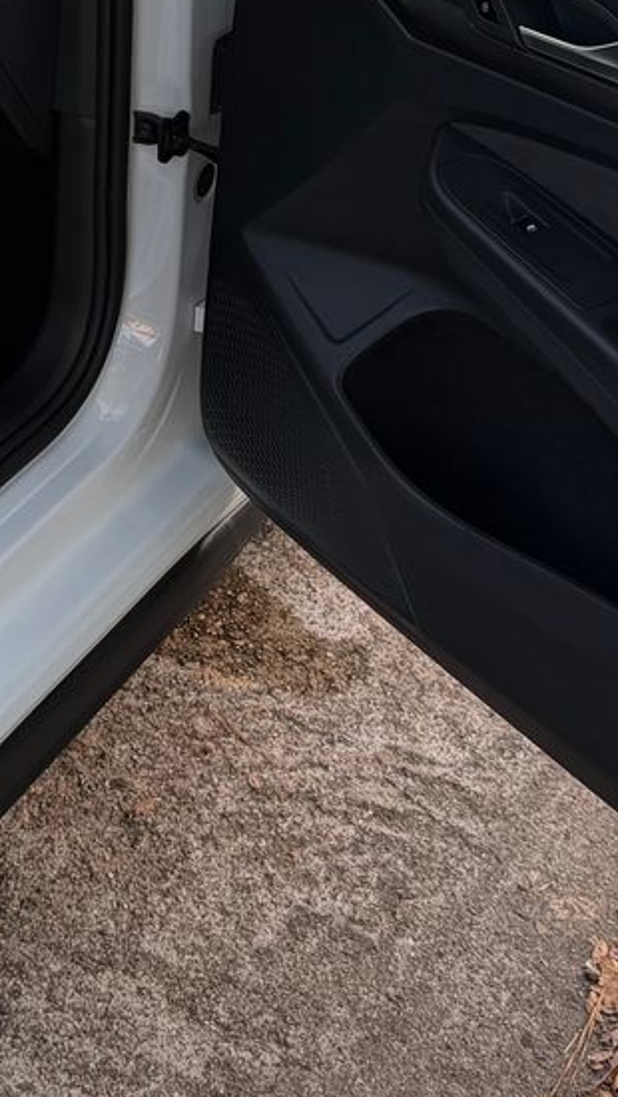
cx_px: 94
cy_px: 88
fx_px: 2211
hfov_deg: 15.8
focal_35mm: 76
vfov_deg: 26.8
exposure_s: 1/374
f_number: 1.78
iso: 80
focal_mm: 6.76
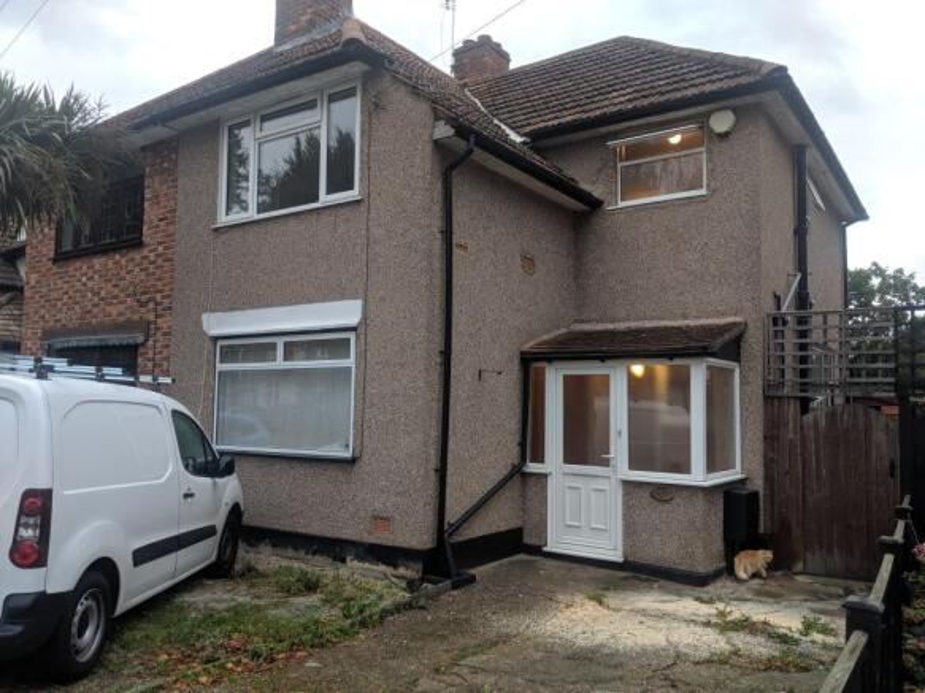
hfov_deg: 65.3
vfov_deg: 51.3
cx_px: 462
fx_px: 721
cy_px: 346
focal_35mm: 27
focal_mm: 4.44
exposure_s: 1/125
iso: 53
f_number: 1.8
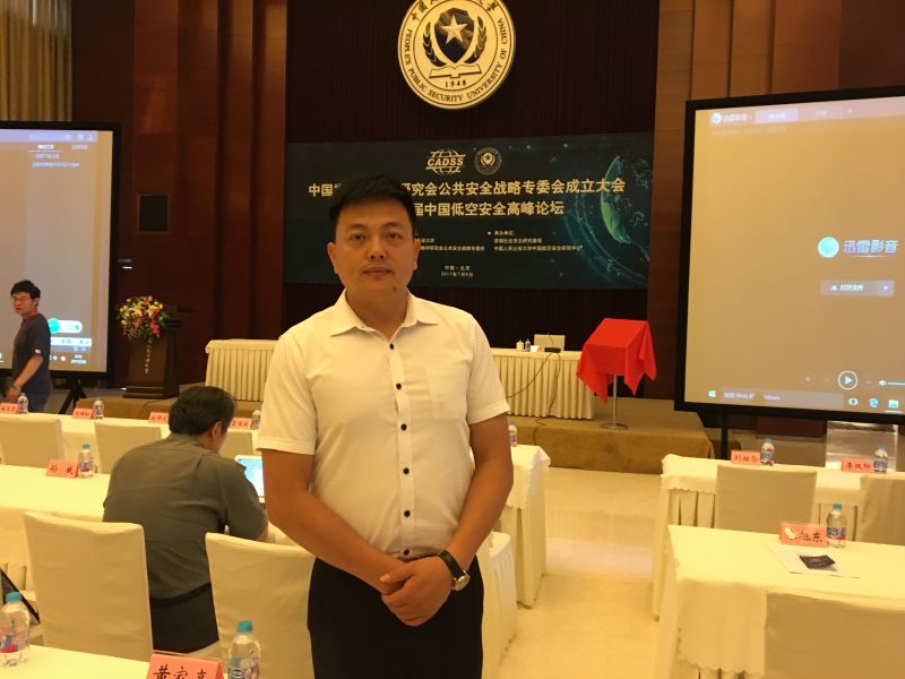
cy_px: 340
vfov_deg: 48.2
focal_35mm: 29
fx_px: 758
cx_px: 452
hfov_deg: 61.7
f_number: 2.2
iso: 200
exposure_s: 1/25
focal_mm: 4.15
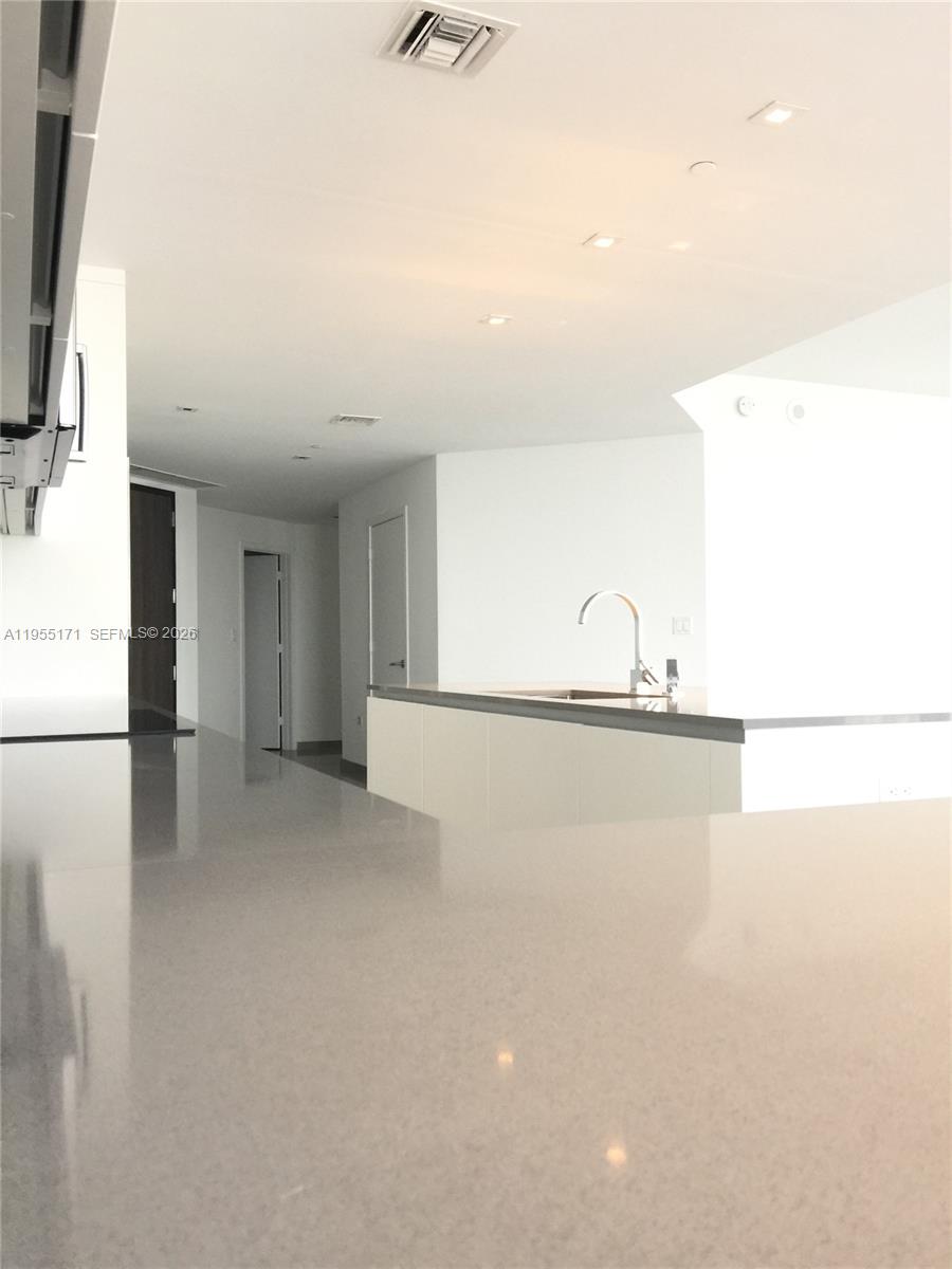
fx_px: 1063
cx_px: 476
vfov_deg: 61.7
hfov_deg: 48.2
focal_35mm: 29
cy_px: 634
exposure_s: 1/15
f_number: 2.2
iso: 64
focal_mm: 4.15
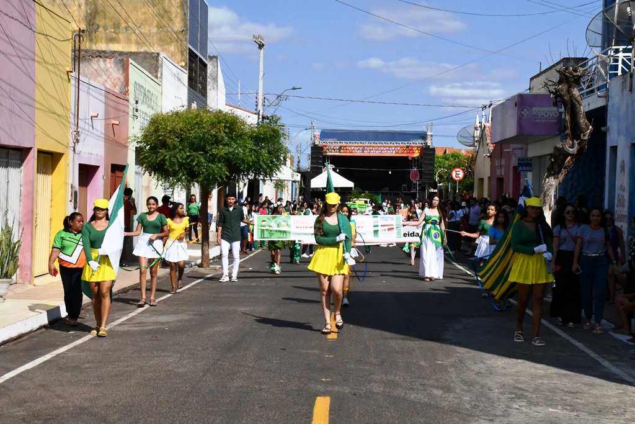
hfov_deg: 28.1
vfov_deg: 18.9
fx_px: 1270
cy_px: 212
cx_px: 318
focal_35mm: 72
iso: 5000
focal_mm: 48
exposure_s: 1/2500
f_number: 25
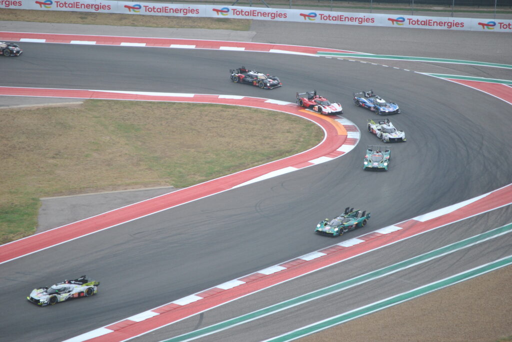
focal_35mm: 218
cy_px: 171
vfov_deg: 6.3
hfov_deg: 9.5
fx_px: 3096
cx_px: 256
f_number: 5
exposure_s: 1/500
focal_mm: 145
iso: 360
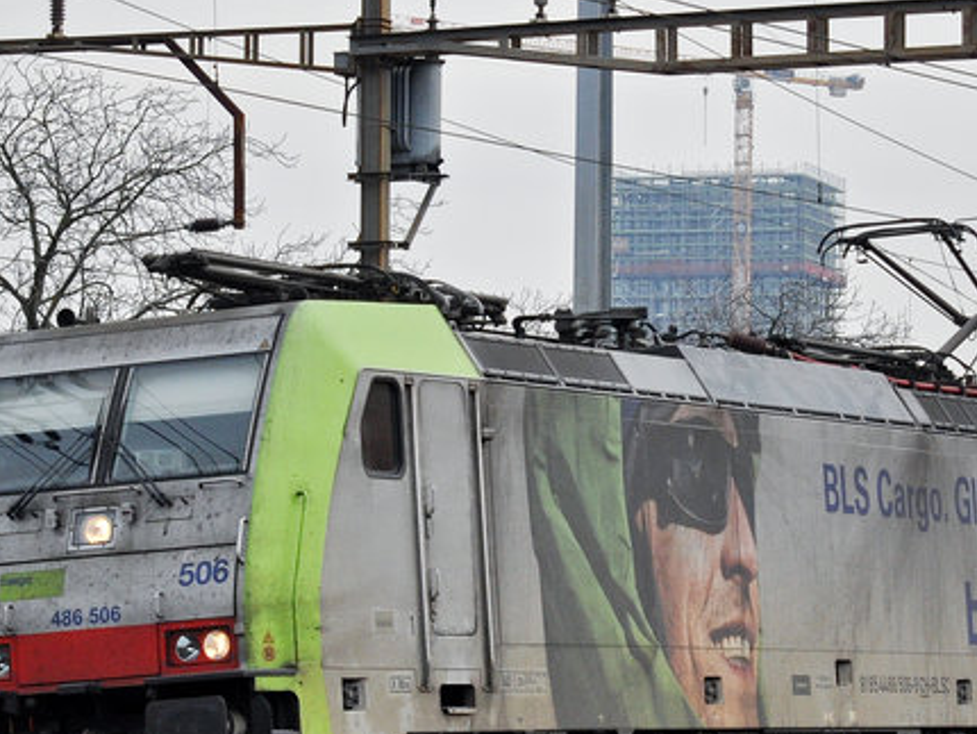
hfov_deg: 9.5
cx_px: 598
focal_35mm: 209
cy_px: 310
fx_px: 5902
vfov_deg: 7.1
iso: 400
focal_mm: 52
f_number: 5
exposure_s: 1/800
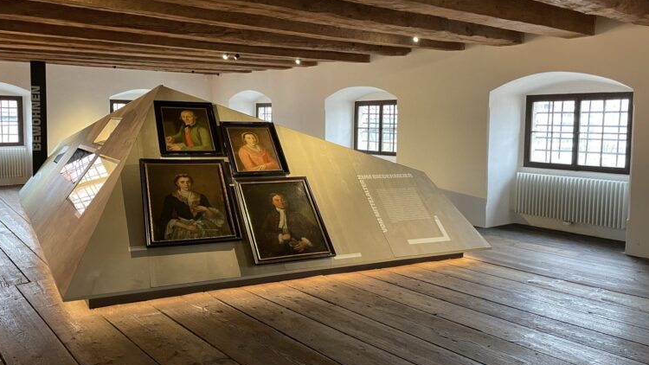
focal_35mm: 29
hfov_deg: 66.1
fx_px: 499
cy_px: 156
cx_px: 320
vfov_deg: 40.1
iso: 250
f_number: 1.6
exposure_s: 1/48
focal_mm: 4.2
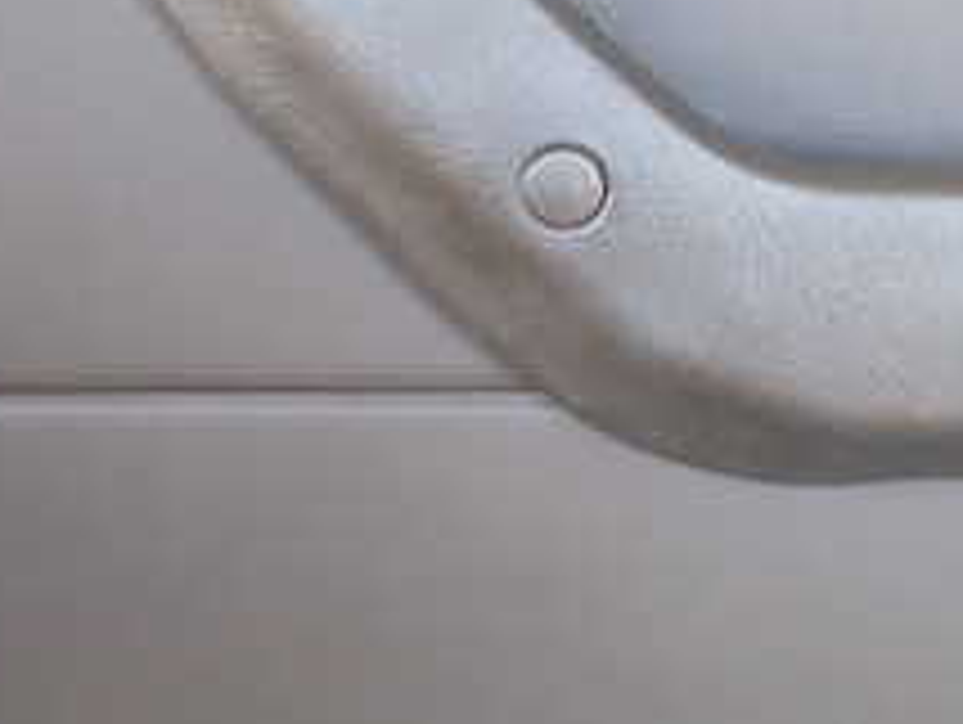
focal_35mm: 70
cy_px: 148
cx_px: 994
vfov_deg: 20.8
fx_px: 1950
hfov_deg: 26.1
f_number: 2
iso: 160
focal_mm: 4.5
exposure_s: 1/60
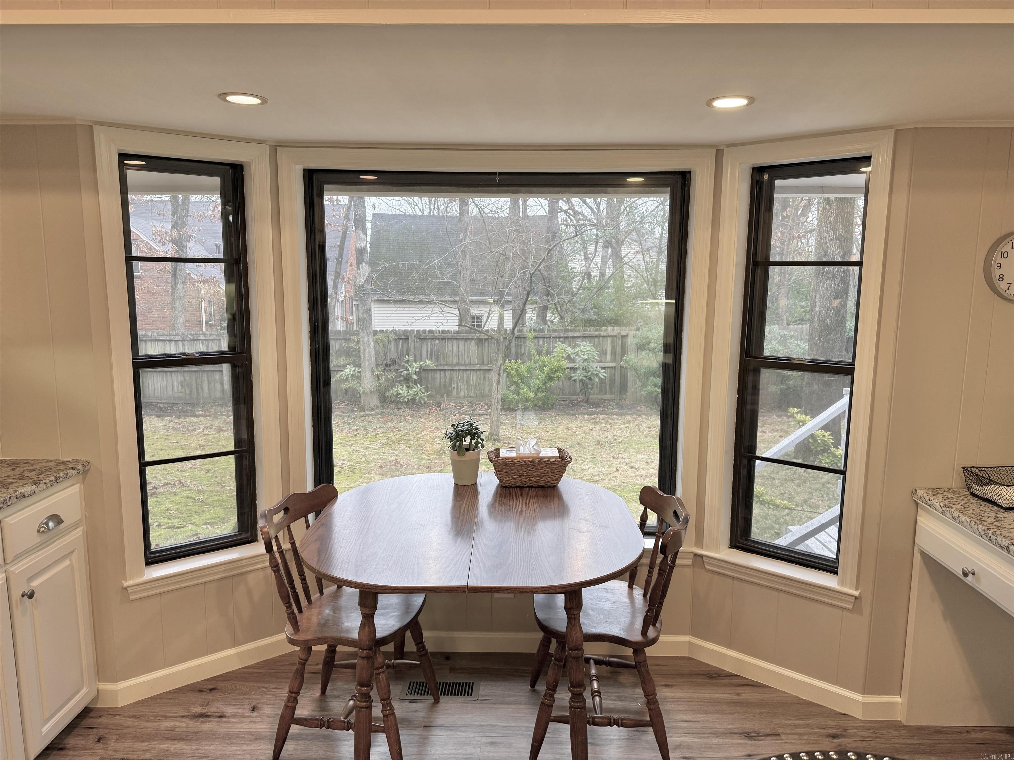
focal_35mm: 24
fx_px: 703
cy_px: 380
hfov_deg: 71.6
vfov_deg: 56.8
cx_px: 507
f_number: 1.78
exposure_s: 1/120
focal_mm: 6.76
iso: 160
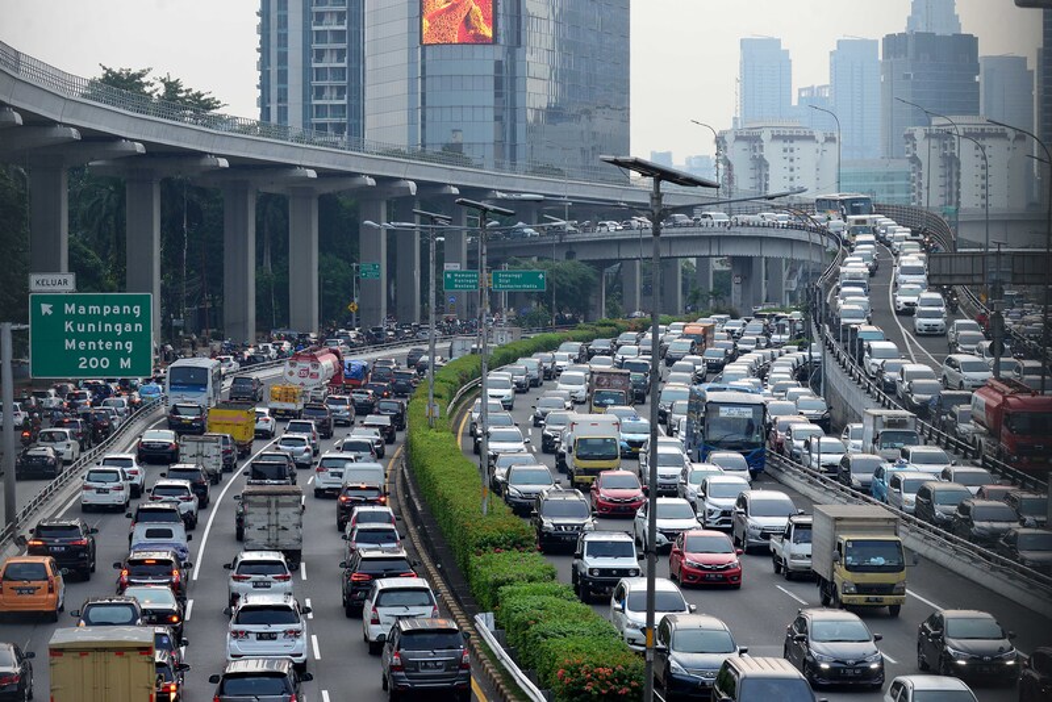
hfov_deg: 17.1
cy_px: 351
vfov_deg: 11.4
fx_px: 3508
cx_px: 526
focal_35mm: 120
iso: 500
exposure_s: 1/160
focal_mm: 120
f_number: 7.1
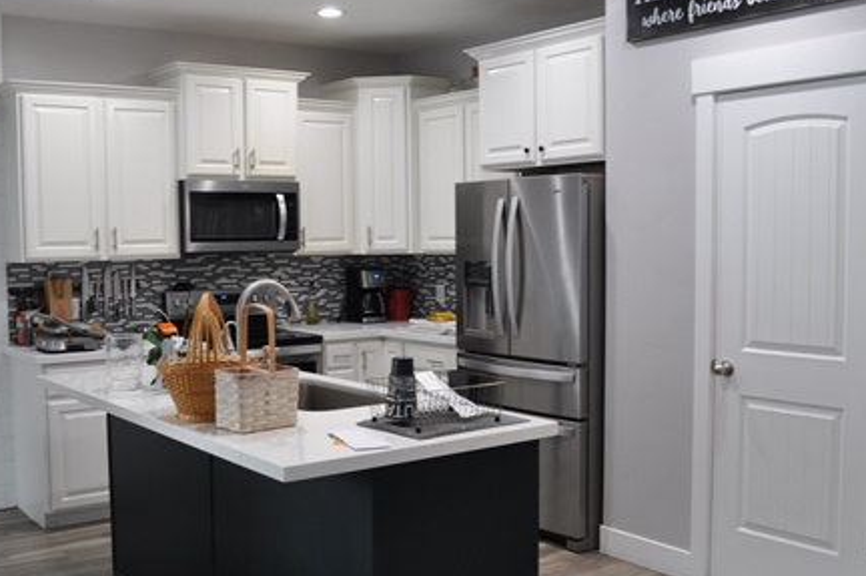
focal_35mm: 40
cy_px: 300
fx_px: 961
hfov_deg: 48.3
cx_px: 357
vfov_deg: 33.3
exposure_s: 1/25
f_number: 5
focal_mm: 18
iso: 400
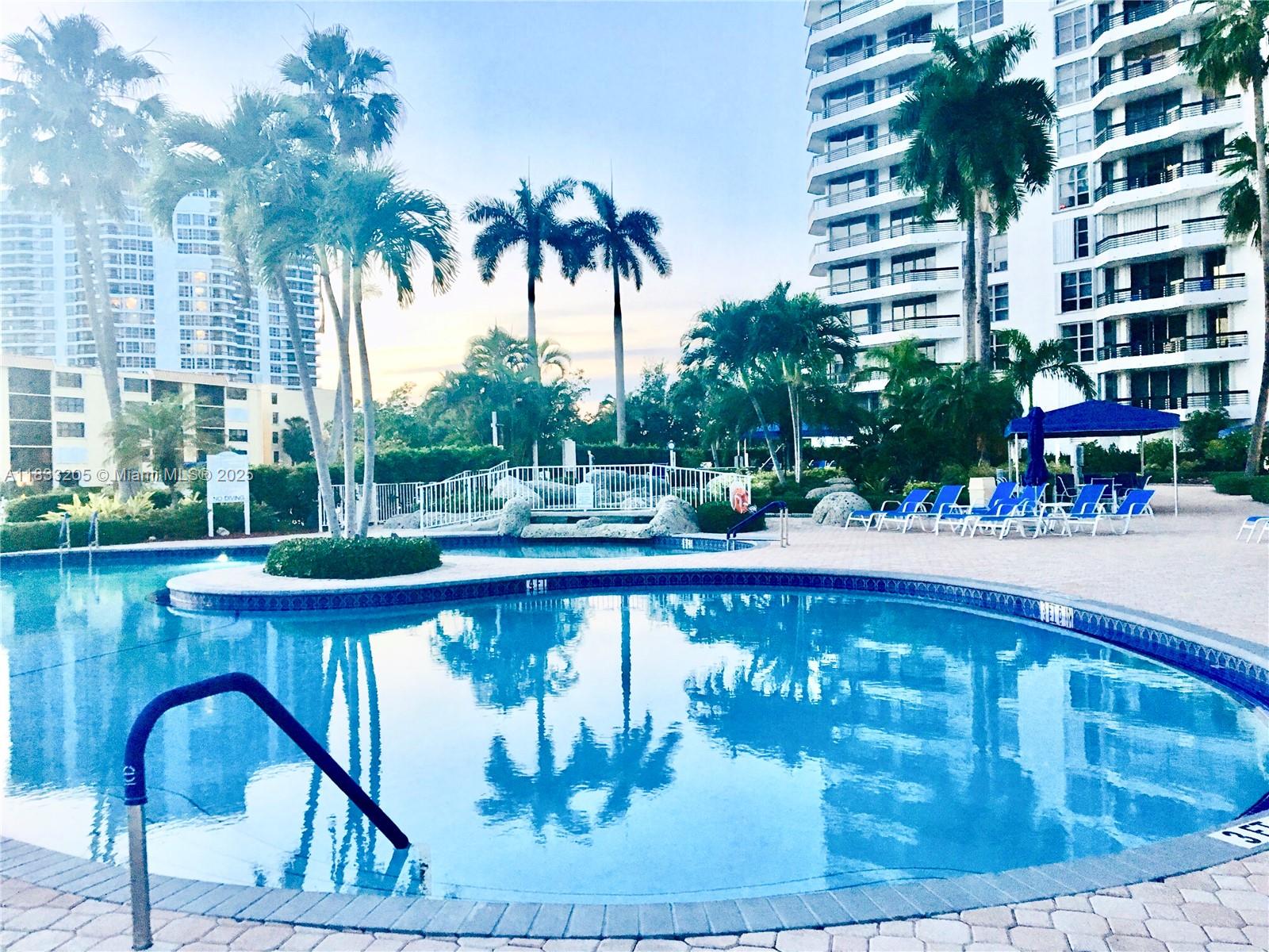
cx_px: 634
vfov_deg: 48.2
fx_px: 1063
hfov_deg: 61.7
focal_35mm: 29
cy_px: 476
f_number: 2.2
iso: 100
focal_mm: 4.15
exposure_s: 1/30
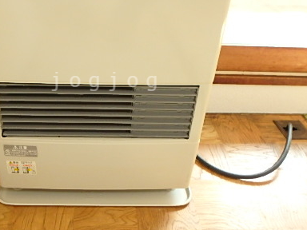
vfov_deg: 40.3
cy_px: 81
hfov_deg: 51.8
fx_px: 310
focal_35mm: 35
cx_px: 106
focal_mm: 3.7
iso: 400
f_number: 3.5
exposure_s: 1/30
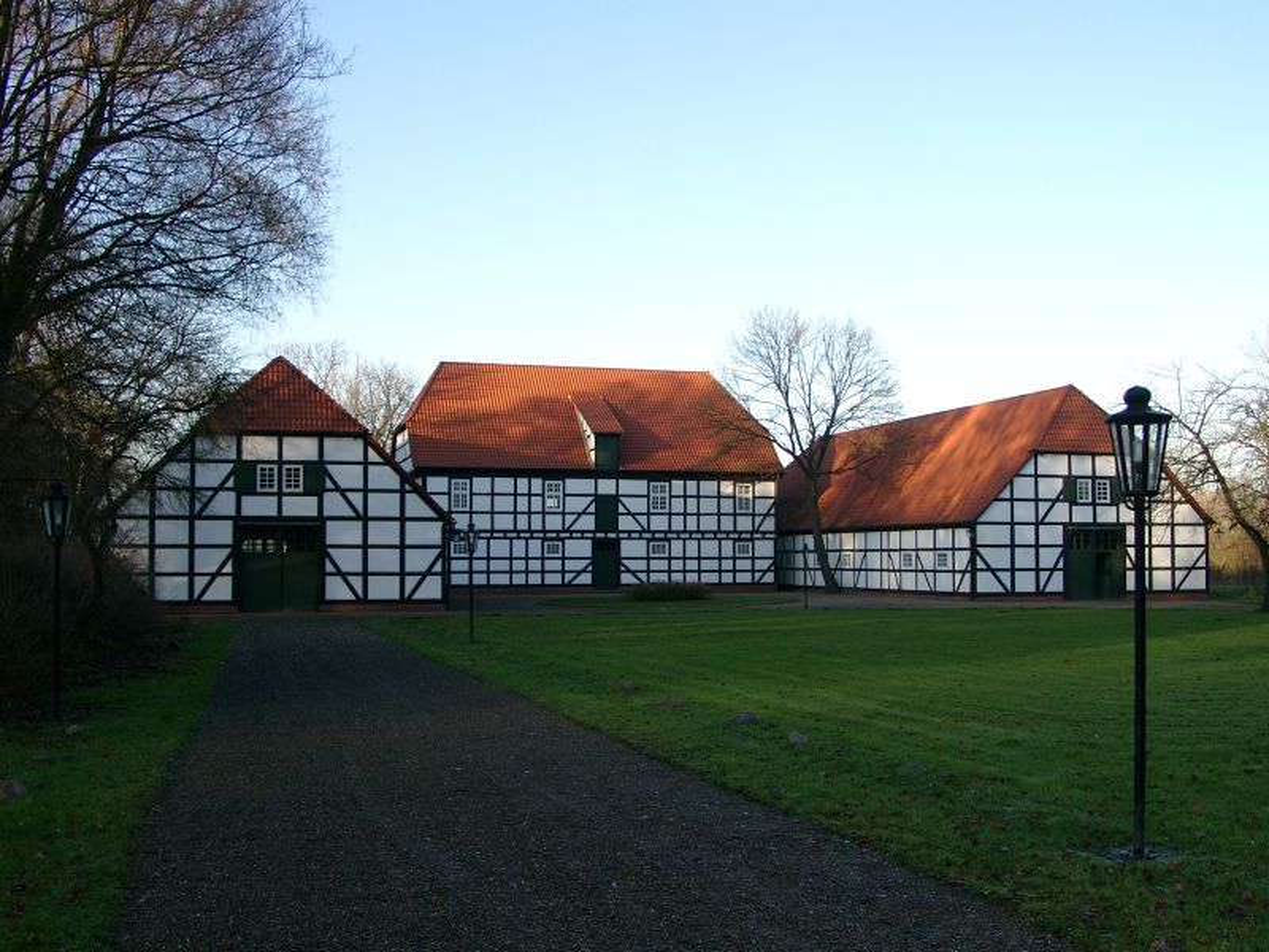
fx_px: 1356
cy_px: 476
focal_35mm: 37
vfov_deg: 38.7
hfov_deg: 50.1
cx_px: 634
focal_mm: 7.69
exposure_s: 1/356
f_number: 2.8
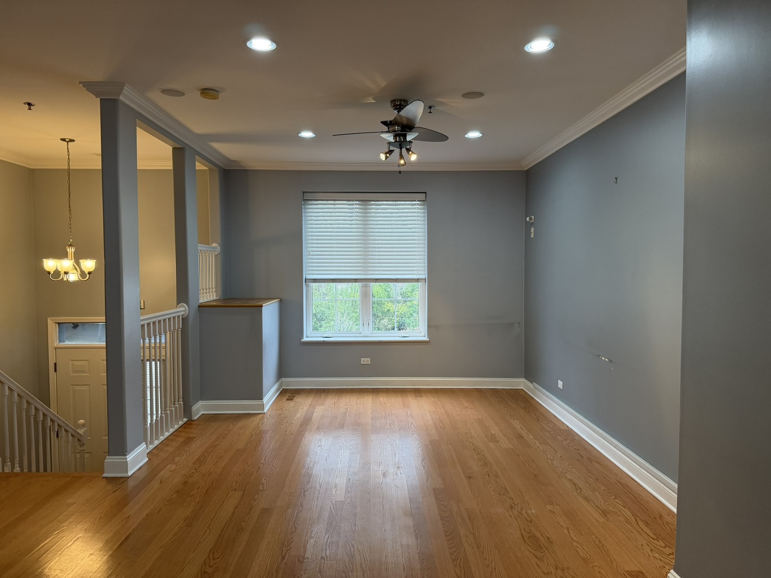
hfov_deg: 71.6
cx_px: 386
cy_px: 289
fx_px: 535
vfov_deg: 56.8
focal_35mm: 24
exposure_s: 1/137
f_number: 1.78
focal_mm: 6.76
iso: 200
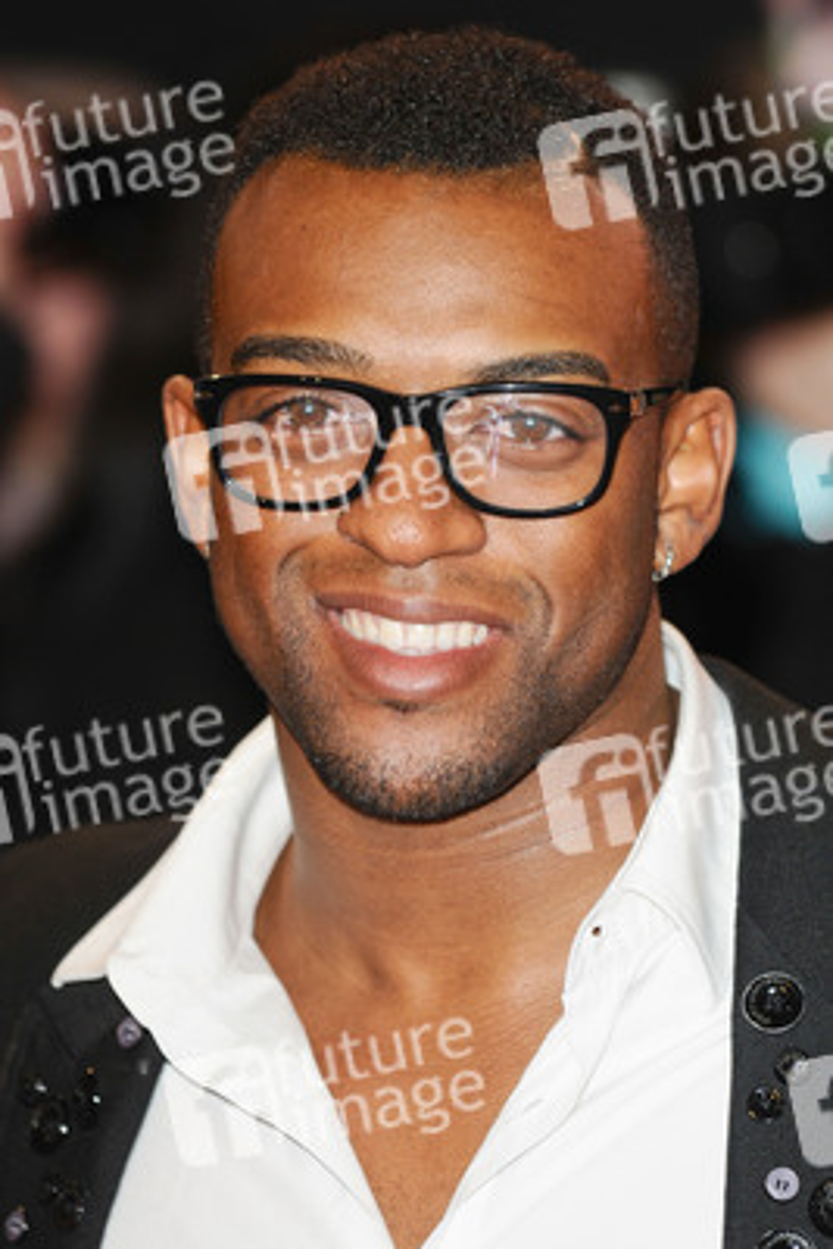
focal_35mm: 300
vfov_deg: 6.9
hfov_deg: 4.6
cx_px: 416
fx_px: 10403
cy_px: 624
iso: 320
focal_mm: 200
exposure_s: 1/200
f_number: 4.5
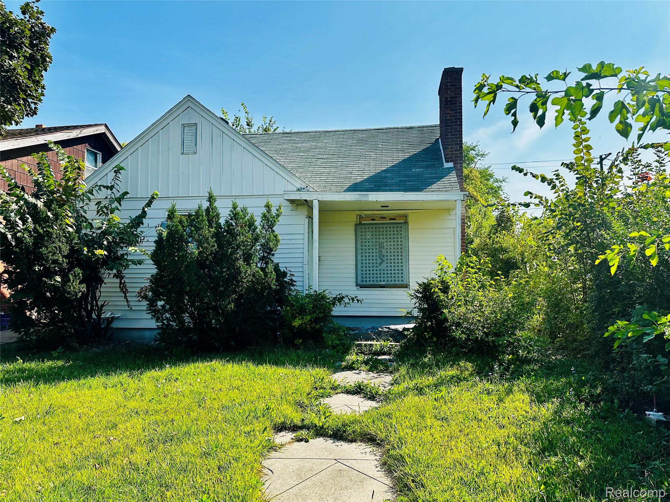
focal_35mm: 24
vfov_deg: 56.8
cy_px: 251
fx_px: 465
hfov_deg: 71.6
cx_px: 335
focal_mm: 6.86
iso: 80
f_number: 1.78
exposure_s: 1/3597
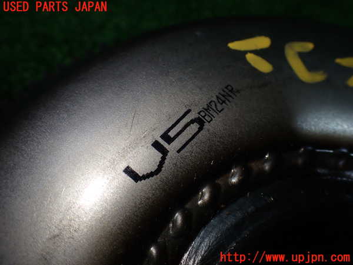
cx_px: 176
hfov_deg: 60.0
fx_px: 306
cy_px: 132
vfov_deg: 46.8
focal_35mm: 30
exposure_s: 1/160
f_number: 2.3
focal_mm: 5.4
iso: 100
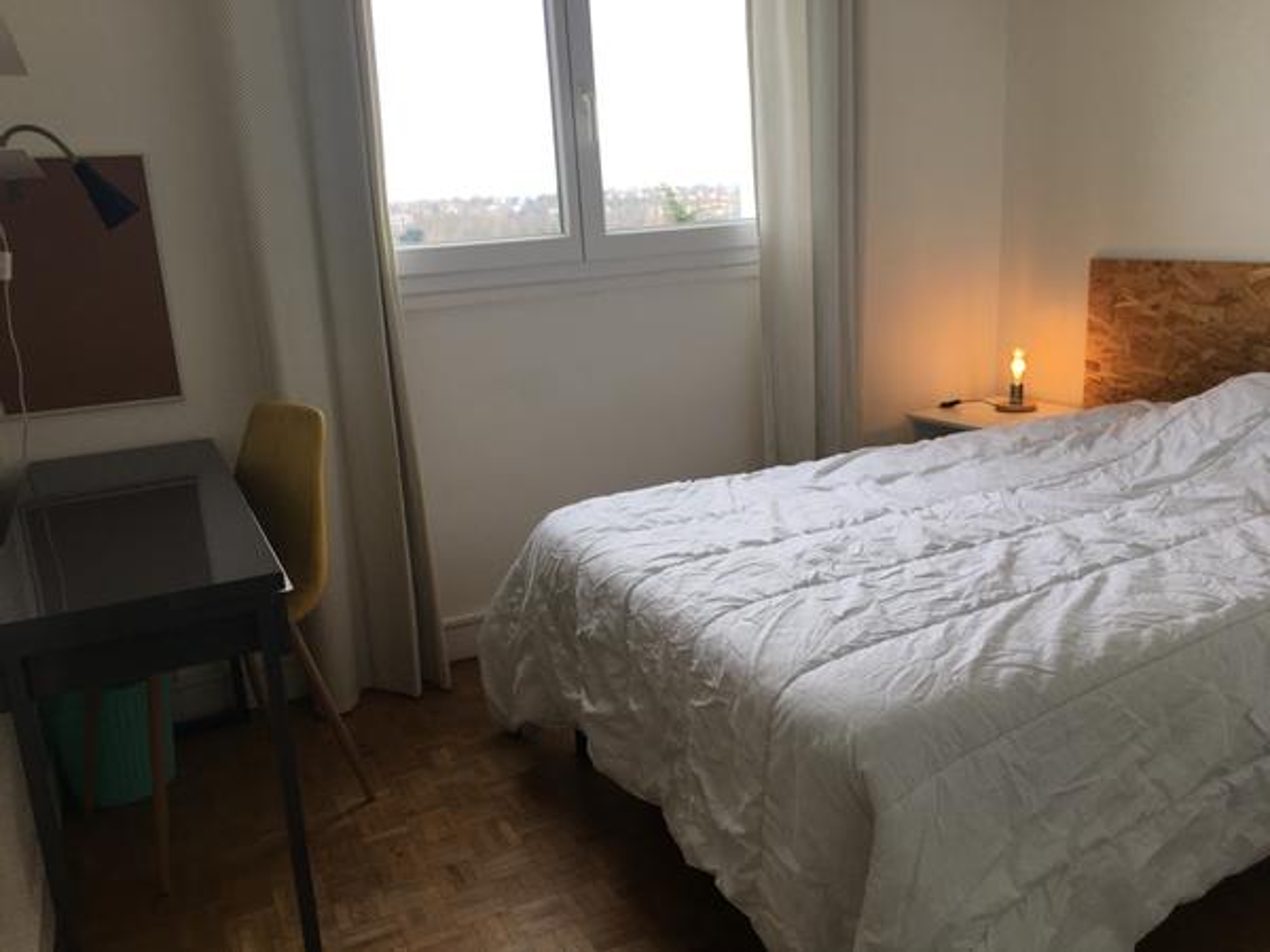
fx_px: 1064
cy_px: 476
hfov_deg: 61.7
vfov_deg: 48.2
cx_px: 635
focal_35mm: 29
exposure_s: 1/100
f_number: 2.2
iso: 40
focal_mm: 4.15
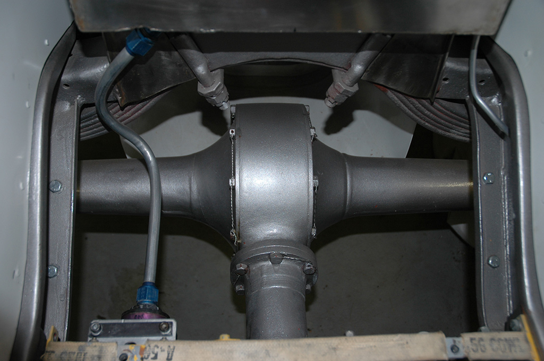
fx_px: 543
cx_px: 272
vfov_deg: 36.8
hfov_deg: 53.2
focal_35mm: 36
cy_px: 180
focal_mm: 24
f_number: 3.8
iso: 200
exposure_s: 1/60
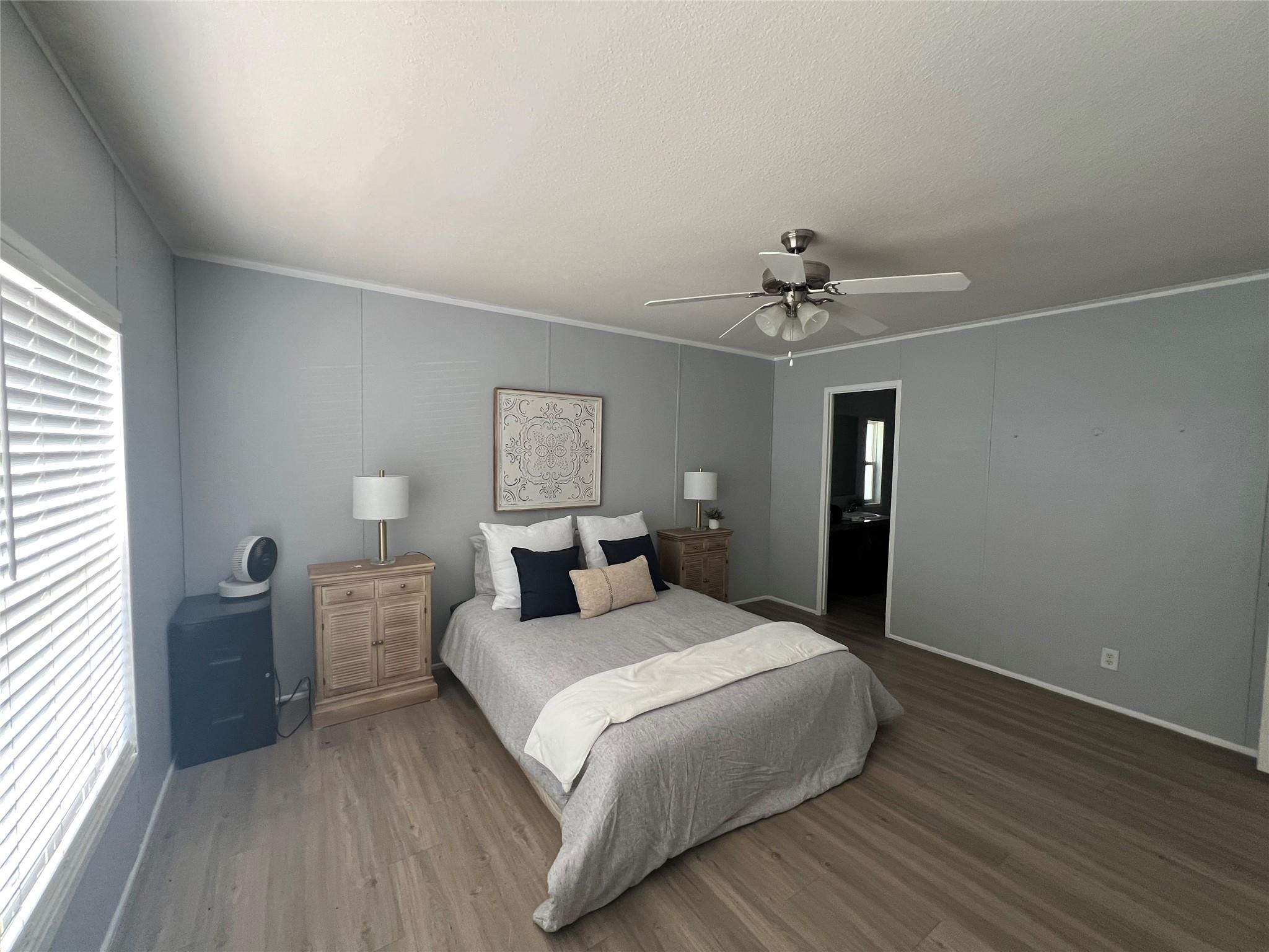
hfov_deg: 106.2
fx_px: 477
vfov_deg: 89.9
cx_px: 634
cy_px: 476
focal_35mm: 13
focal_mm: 1.57
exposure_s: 1/99
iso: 160
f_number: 1.8
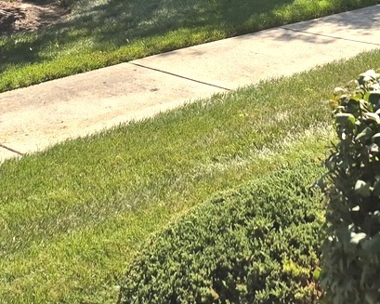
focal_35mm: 79
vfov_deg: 17.1
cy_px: -183
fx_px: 888
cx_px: 216
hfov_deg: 24.1
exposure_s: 1/2144
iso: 25
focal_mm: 5.4
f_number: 1.8
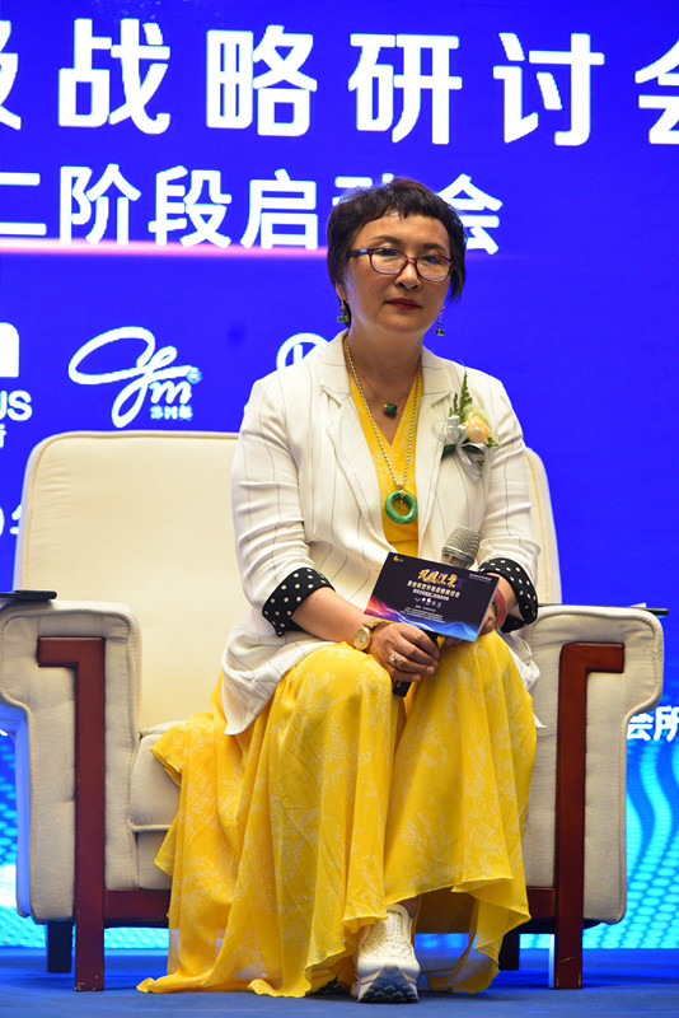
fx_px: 3392
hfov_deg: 11.4
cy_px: 509
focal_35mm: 120
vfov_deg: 17.1
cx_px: 340
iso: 1100
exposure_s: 1/60
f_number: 4
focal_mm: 120
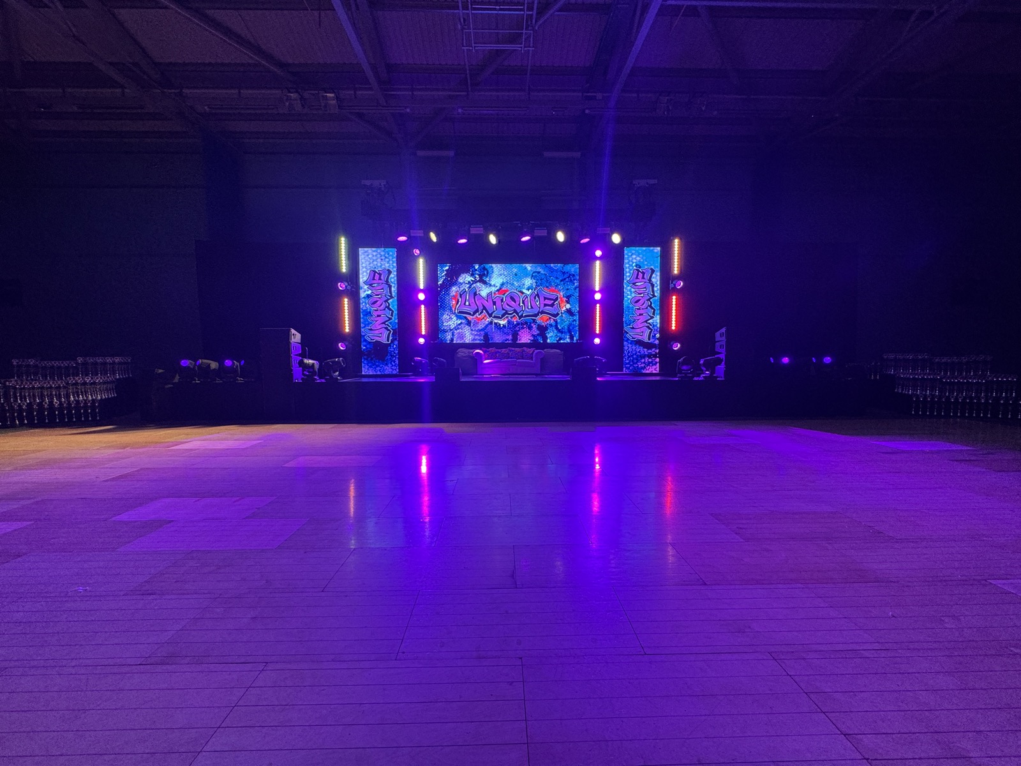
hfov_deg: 102.1
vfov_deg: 85.7
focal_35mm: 14
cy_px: 383
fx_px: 413
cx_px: 510
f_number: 2.2
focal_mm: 2.22
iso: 125
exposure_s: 1/120
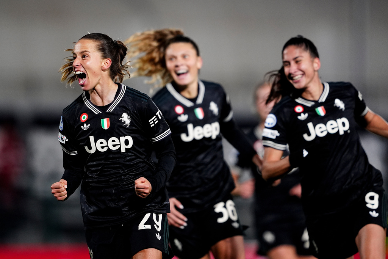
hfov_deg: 5.2
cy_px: 130
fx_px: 4311
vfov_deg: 3.4
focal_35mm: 400
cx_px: 194
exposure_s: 1/1600
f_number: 2.8
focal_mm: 400
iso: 2500
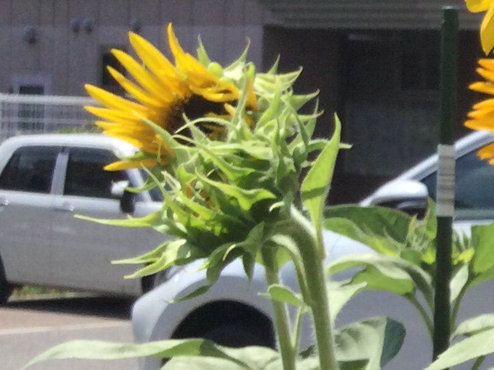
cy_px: 275
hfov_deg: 13.2
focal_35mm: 128
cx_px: 1007
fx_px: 1826
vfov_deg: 11.6
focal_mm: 3.3
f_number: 2.4
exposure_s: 1/1235
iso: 25
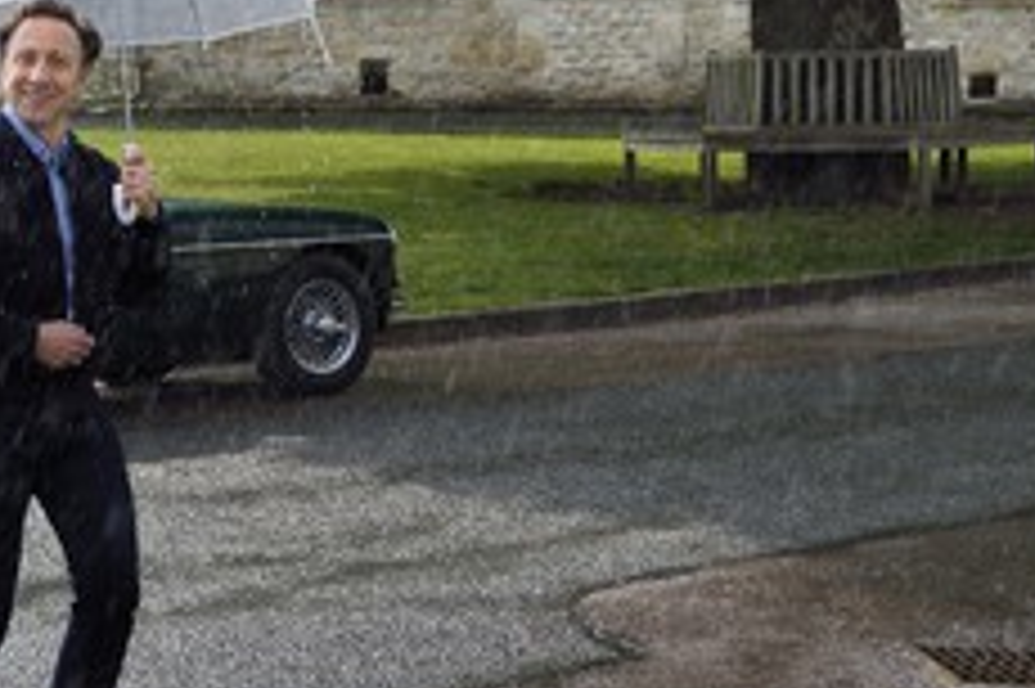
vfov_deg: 10.7
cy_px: 297
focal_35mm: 128
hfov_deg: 16.0
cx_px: 387
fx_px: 3677
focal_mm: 70
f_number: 6.3
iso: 200
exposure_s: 1/320
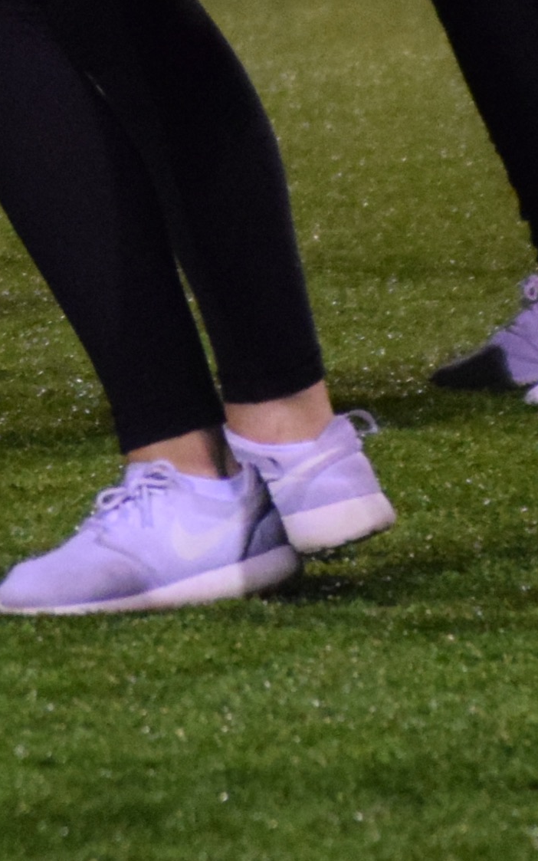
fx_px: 20119
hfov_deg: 1.5
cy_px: -602
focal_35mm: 858
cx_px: 64
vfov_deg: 2.4
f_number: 4.5
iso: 3200
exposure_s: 1/250
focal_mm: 105
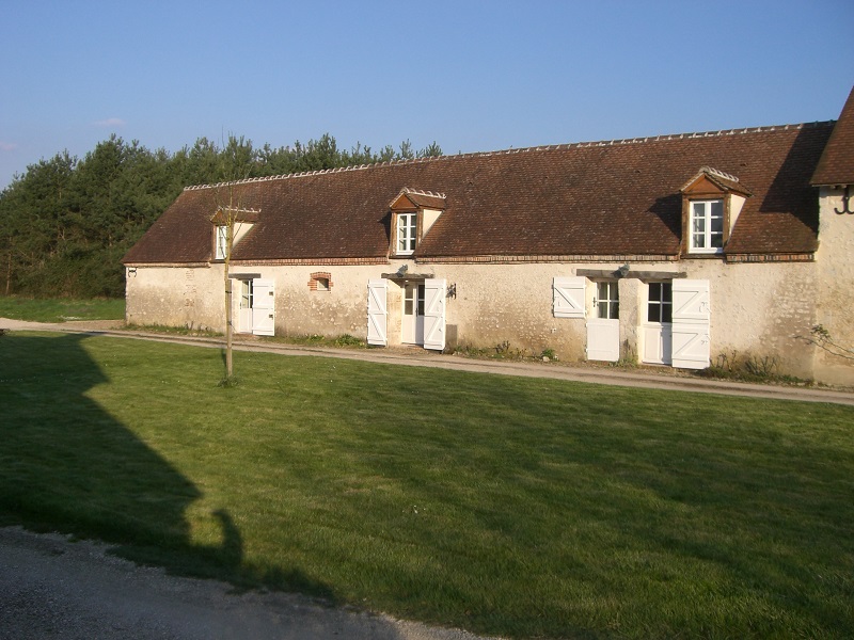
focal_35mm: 38
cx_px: 427
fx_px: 937
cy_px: 320
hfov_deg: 49.0
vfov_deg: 37.7
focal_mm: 6.2
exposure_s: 1/500
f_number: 4.3
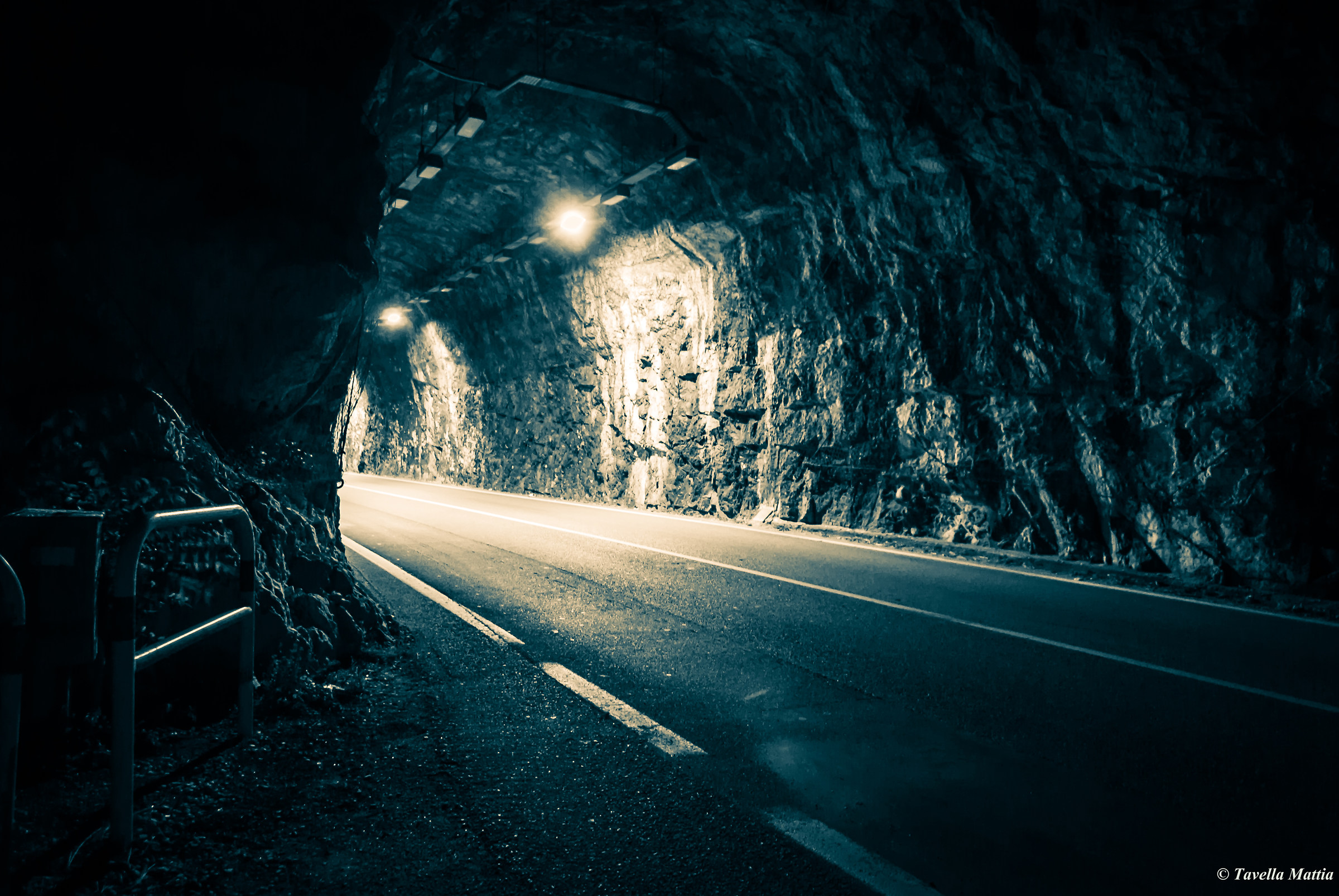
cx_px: 670
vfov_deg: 56.3
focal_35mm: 22
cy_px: 448
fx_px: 838
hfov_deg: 77.3
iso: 200
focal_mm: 15
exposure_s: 1
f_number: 3.2
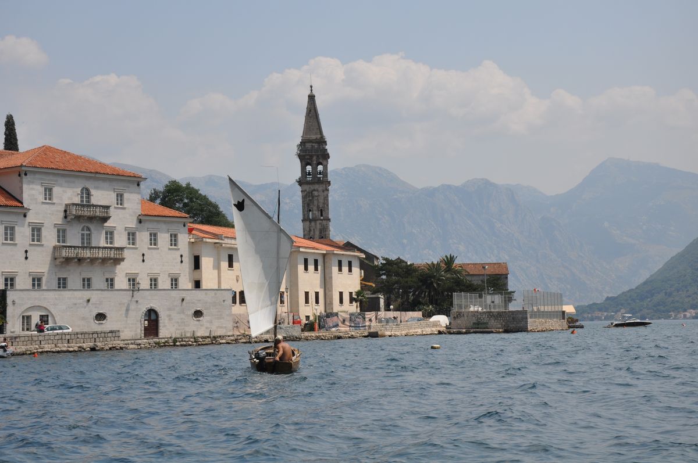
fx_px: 1220
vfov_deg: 21.5
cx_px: 349
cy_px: 232
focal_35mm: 63
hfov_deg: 31.9
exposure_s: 1/250
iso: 200
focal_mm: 42
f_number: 8
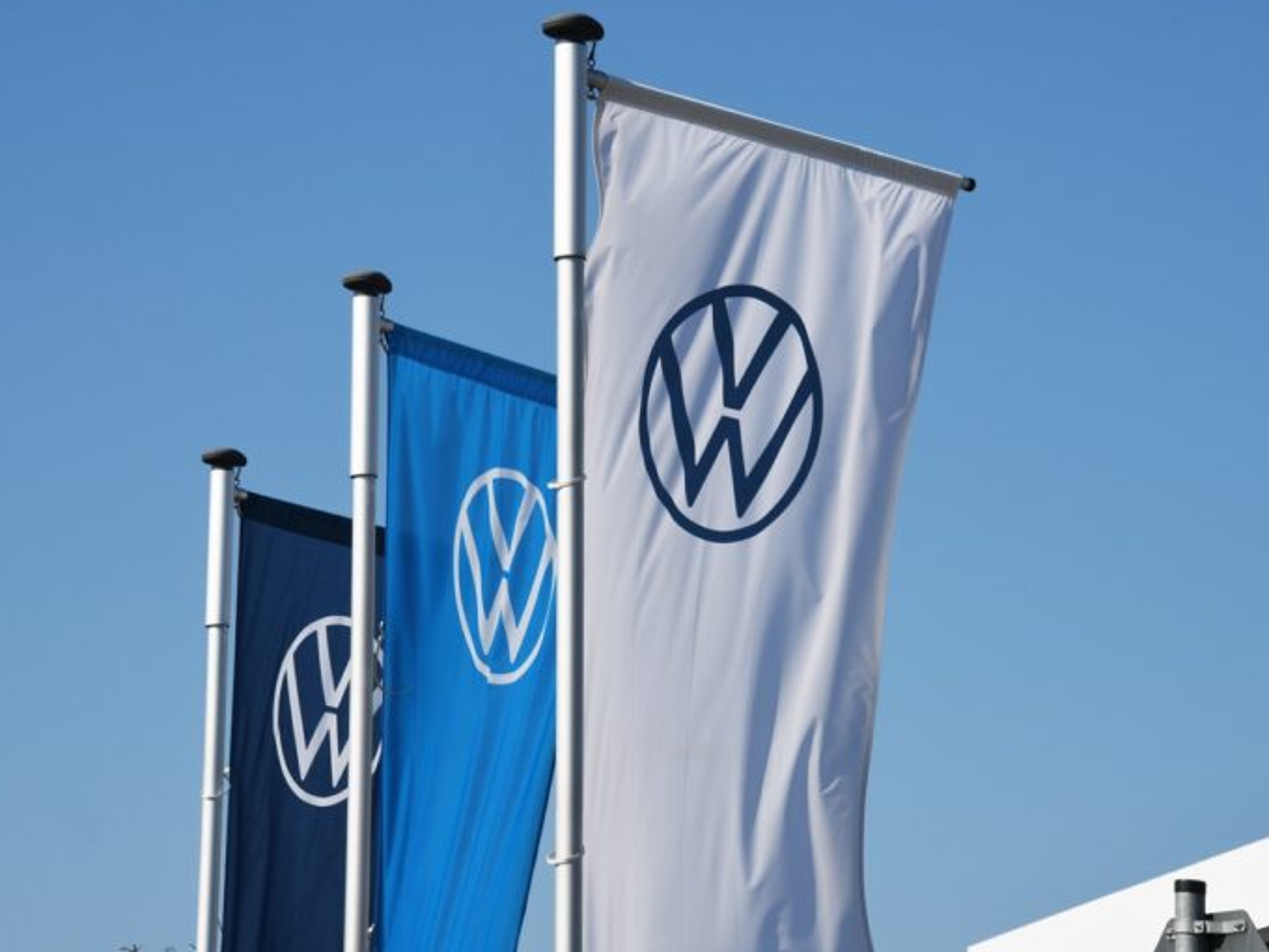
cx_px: 664
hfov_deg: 12.1
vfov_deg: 9.1
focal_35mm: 163
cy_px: 476
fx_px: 5975
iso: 125
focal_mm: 150
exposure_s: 1/200
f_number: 16
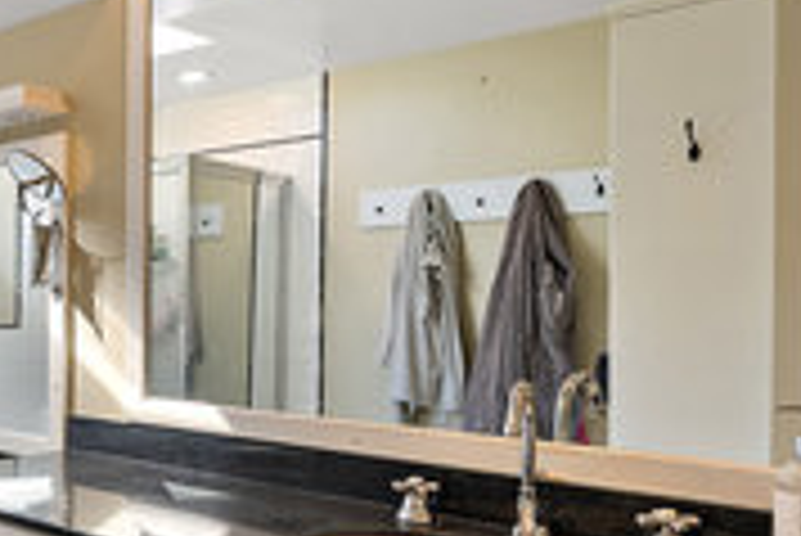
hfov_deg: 41.1
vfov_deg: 34.2
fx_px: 868
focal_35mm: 39
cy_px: 297
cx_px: -52
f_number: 7.1
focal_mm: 16
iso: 400
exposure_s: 1/10
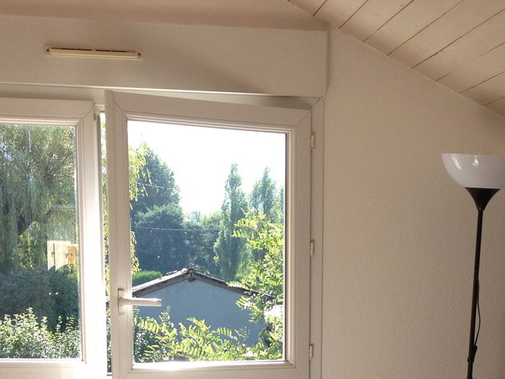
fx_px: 1284
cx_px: 326
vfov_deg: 16.1
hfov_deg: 22.2
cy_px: 465
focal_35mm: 88
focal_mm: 4.28
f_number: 2.4
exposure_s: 1/219
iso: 50
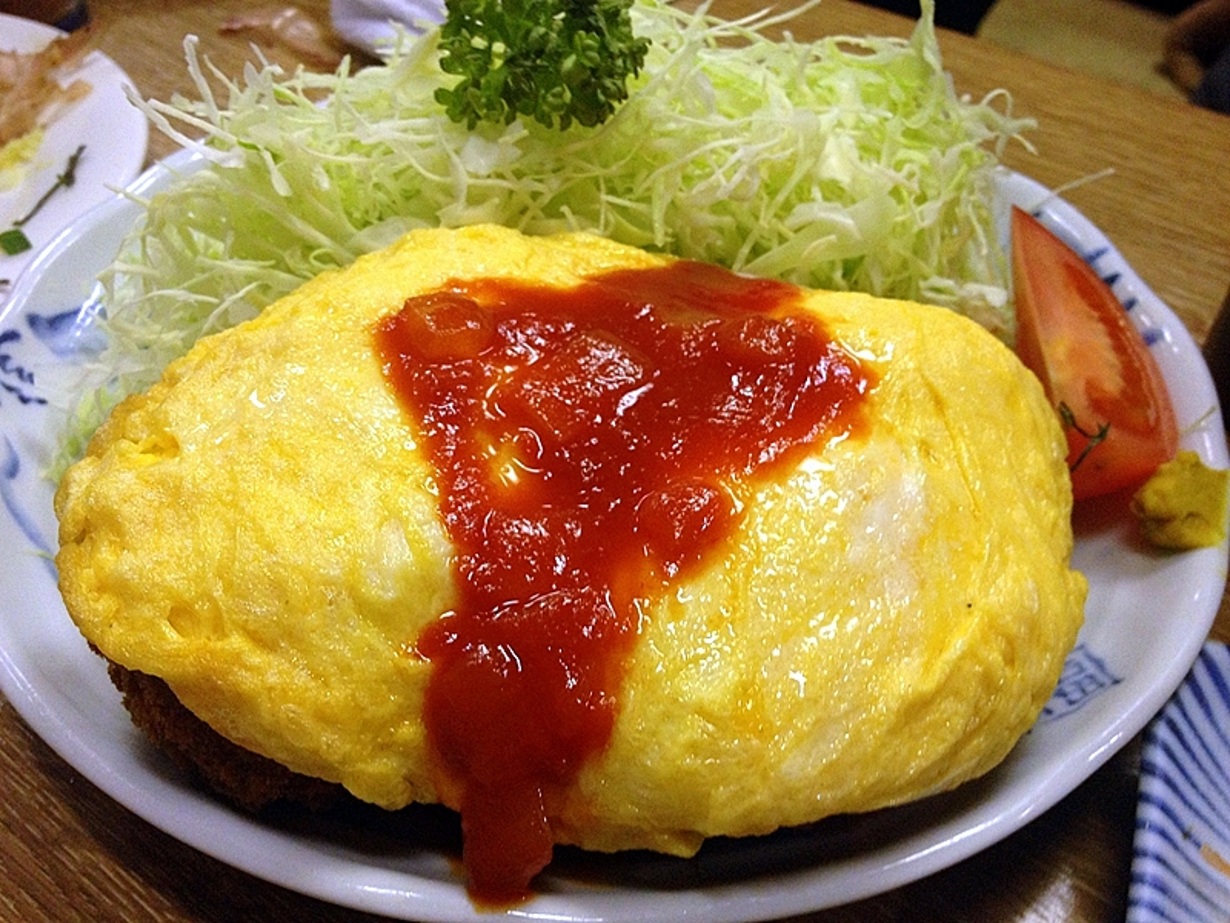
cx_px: 615
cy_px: 462
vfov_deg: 40.7
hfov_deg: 52.6
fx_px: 1244
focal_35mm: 35
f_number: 2.4
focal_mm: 4.28
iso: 160
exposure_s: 1/20
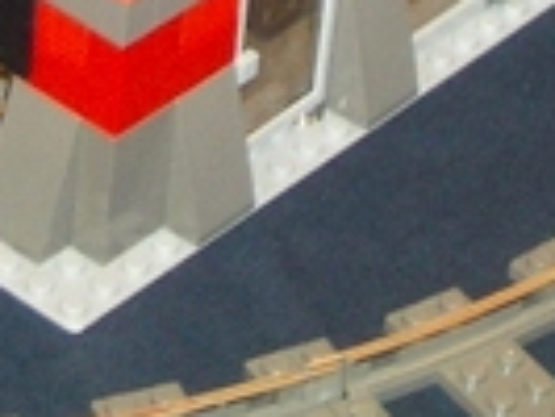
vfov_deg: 6.6
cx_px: 271
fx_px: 3370
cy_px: -676
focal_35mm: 210
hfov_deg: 9.4
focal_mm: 5.8
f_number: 2.6
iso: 100
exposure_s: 1/60
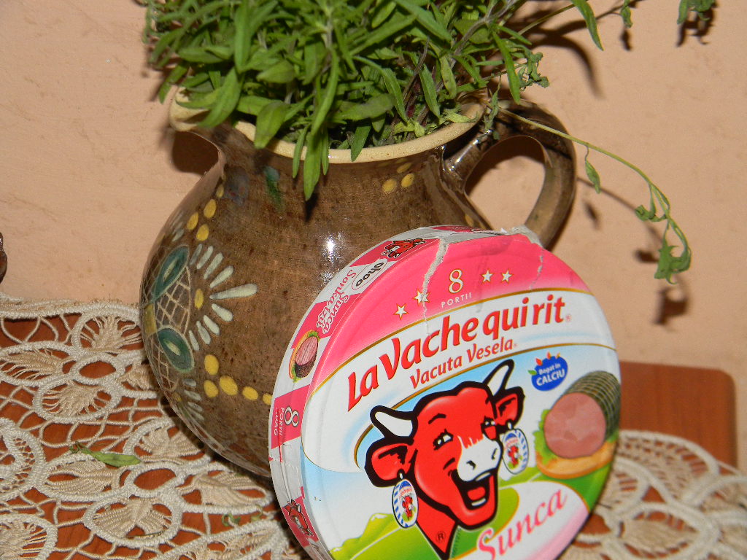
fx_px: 1791
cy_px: 280
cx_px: 374
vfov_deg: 17.8
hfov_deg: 23.6
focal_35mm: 83
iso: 200
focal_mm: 15.1
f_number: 4.5
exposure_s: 1/30
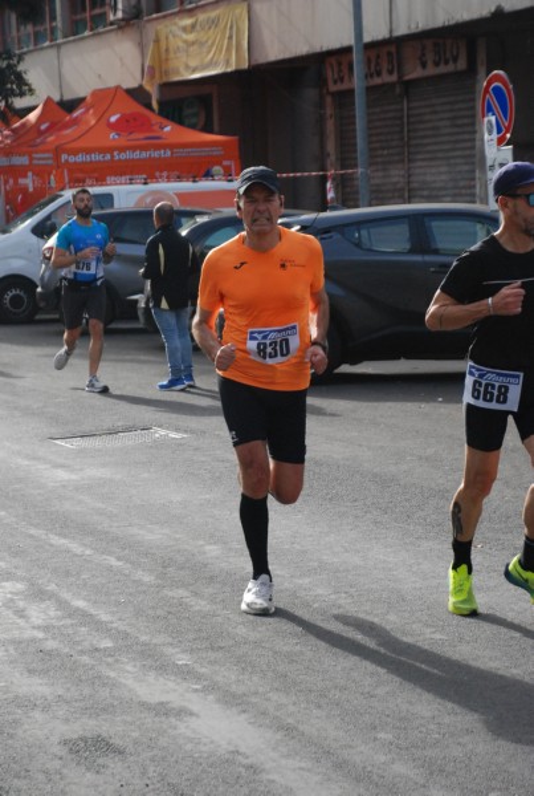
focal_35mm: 99
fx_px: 2191
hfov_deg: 13.9
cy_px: 398
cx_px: 267
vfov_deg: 20.6
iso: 1000
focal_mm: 66
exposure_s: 1/1250
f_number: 5.3
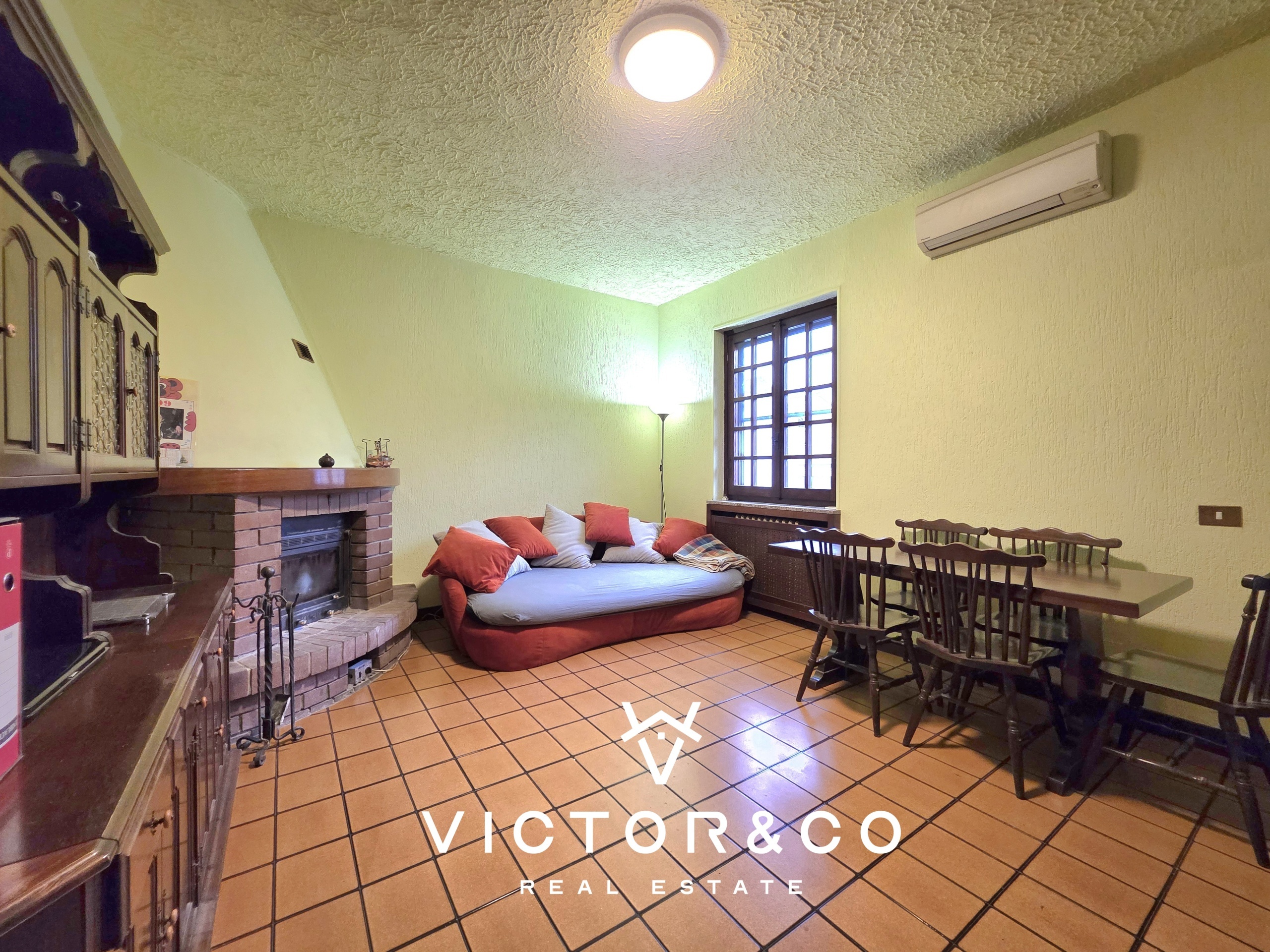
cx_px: 635
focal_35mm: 13
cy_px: 476
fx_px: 477
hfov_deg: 106.2
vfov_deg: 89.9
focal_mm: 2.2
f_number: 1.9
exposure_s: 1/50.3
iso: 320
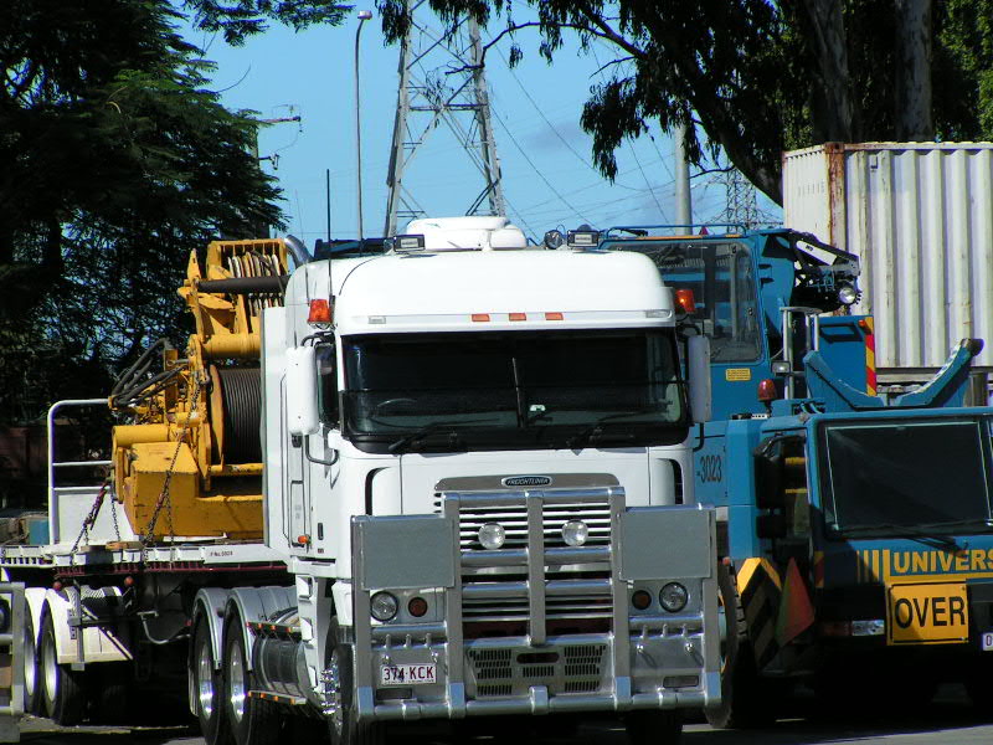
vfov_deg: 5.5
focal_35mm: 271
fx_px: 7774
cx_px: 496
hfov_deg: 7.3
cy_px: 372
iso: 50
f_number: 6.3
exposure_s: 1/800
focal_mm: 41.4
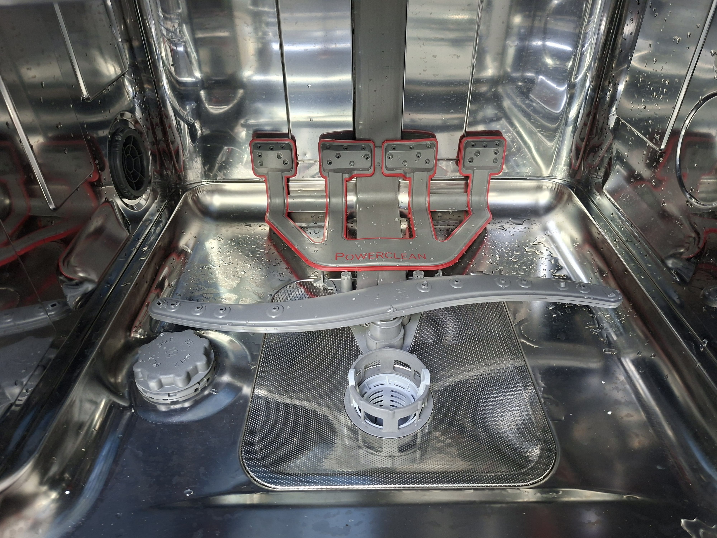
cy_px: 269
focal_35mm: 23
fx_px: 476
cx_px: 358
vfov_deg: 58.9
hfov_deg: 73.9
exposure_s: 1/25
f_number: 1.8
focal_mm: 5.54
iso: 500
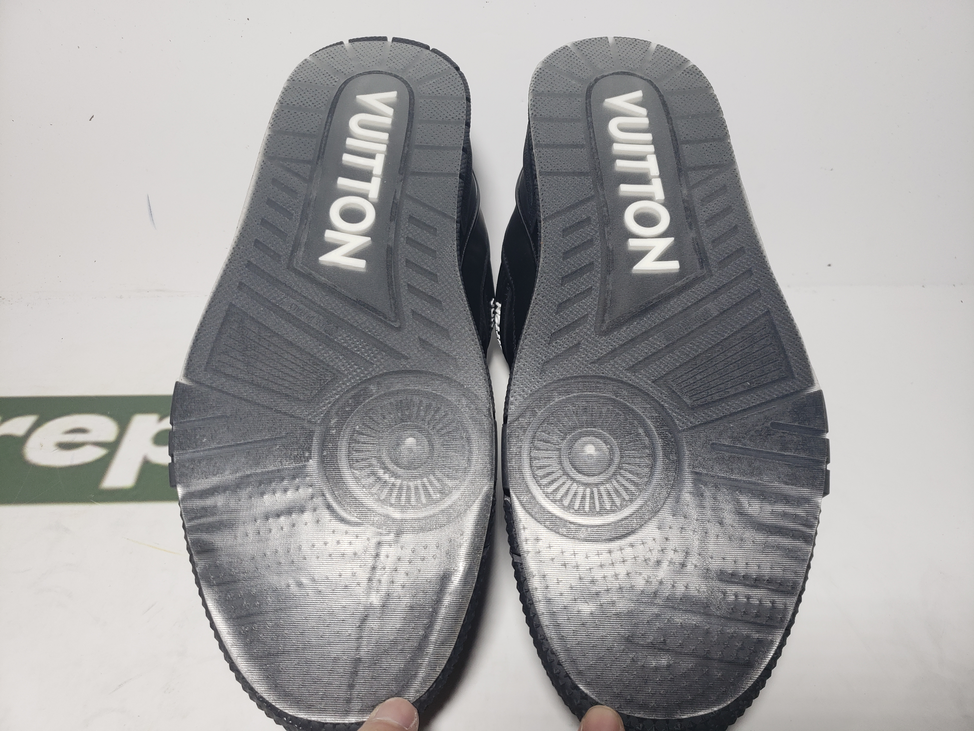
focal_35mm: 26
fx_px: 732
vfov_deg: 53.1
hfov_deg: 67.3
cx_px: 487
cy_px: 366
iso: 50
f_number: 1.5
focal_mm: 4.3
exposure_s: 1/393
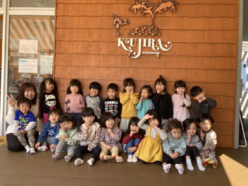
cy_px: 93
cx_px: 124
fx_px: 201
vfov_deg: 49.7
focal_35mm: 28
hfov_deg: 63.4
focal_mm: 3.99
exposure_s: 1/162
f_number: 1.8
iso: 20
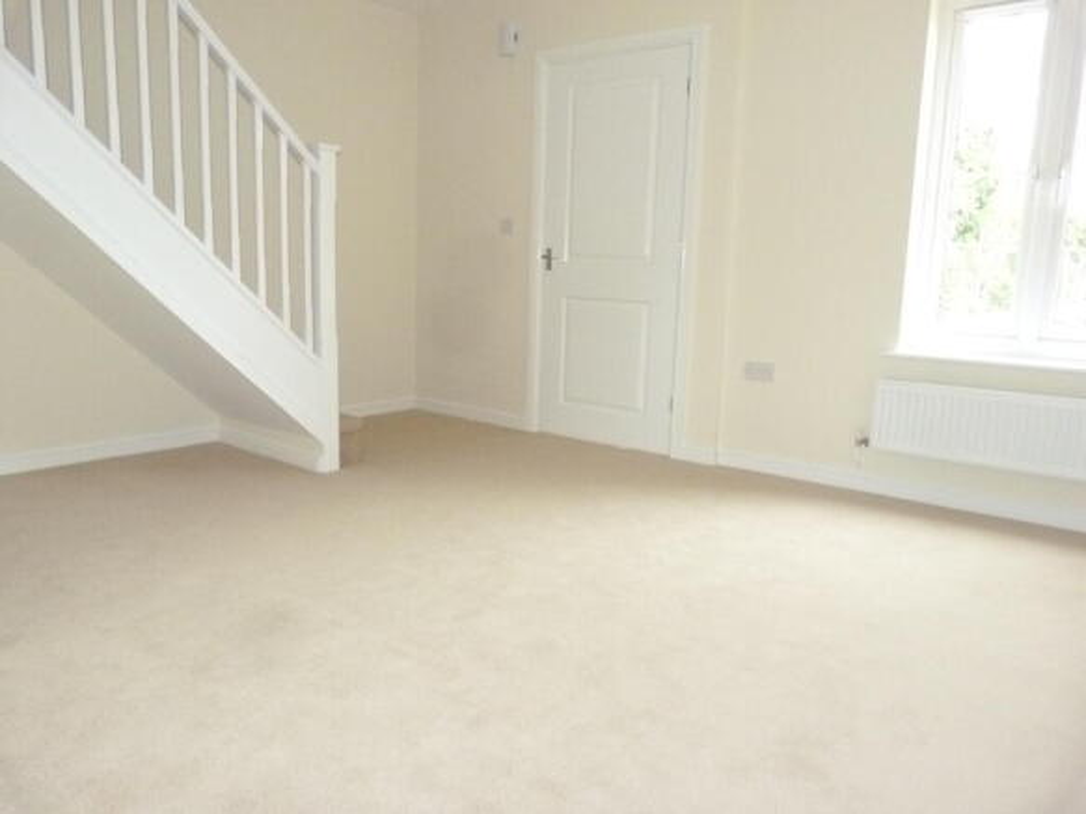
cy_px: 407
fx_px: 784
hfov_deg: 69.4
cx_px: 543
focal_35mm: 25
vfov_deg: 54.9
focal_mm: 4.5
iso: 800
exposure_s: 1/80
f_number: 2.8
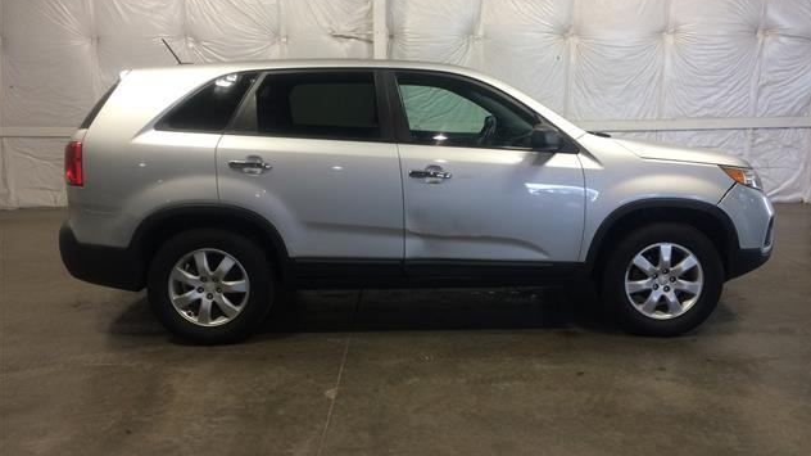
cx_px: 409
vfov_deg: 36.6
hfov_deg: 61.0
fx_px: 688
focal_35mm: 32
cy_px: 209
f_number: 2.2
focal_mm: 4.15
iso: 50
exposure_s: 1/30
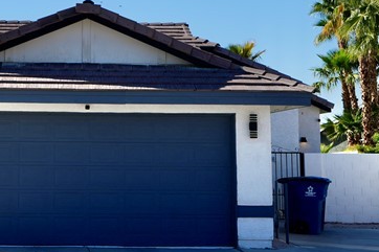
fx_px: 1010
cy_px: -66
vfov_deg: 13.8
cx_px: 83
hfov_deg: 21.0
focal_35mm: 96
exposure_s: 1/400
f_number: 8
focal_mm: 32
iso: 100
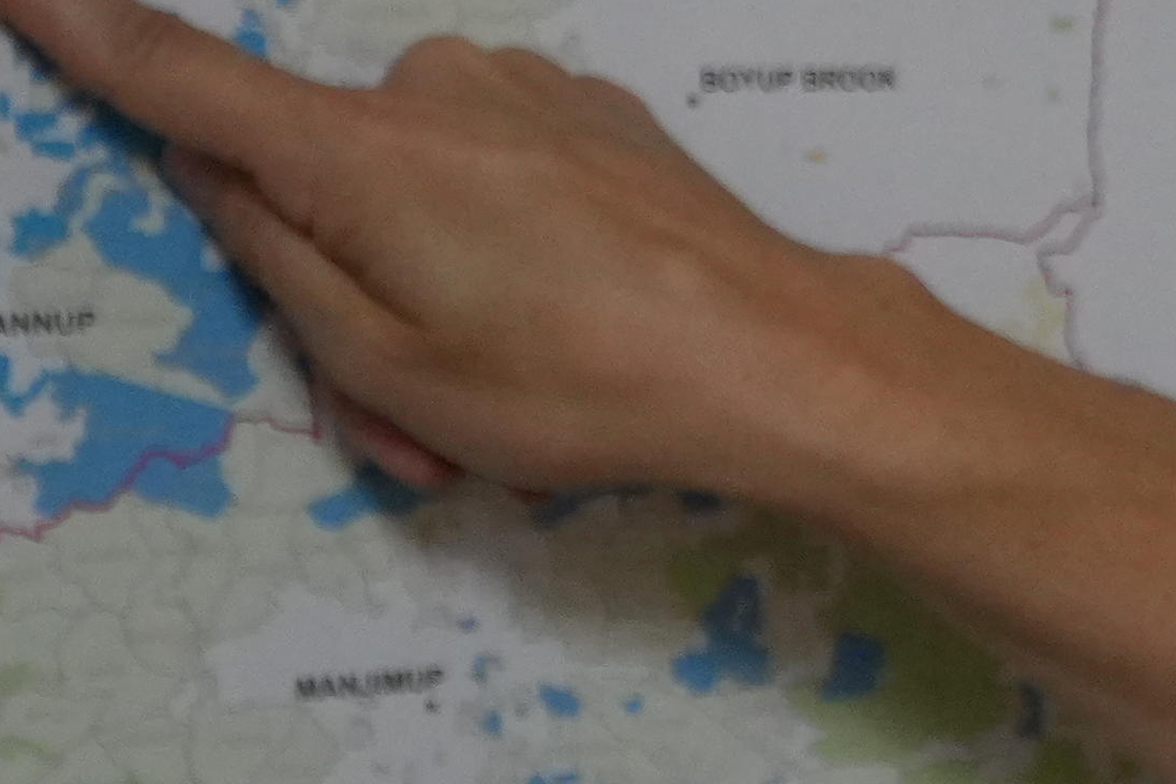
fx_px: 5137
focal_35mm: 157
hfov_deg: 12.2
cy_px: 349
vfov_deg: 8.7
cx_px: 1969
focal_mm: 23
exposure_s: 1/160
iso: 2500
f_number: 4
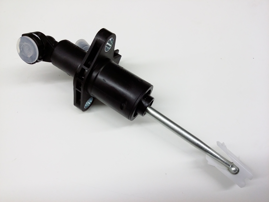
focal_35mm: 32
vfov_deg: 44.2
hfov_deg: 56.8
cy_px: 101
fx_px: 249
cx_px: 134
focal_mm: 3.4
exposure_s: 1/24
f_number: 2.4
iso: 160
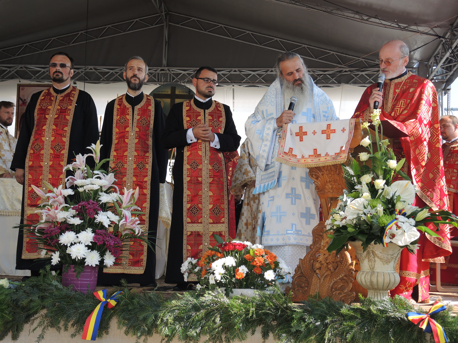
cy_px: 172
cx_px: 229
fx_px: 662
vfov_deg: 29.1
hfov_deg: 38.2
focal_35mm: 50
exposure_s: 1/500
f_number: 2.8
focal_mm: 11
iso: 100
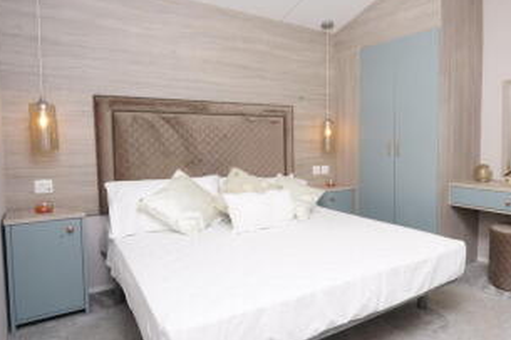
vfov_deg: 51.2
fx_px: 355
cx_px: 374
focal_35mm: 25
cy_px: 163
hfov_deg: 67.7
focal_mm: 16
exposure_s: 1/60
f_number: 16
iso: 2000
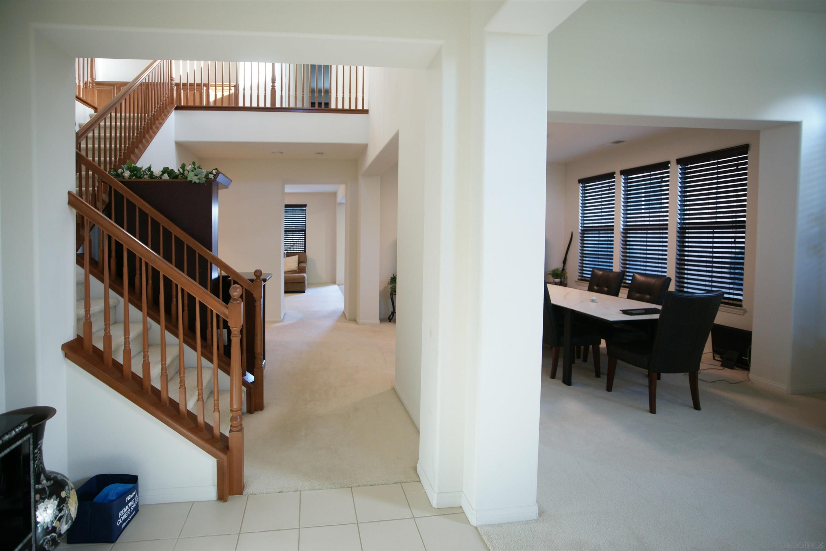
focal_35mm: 16
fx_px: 367
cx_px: 413
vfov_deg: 73.8
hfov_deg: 96.7
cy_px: 276
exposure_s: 1/30
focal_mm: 16
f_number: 2.8
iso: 250
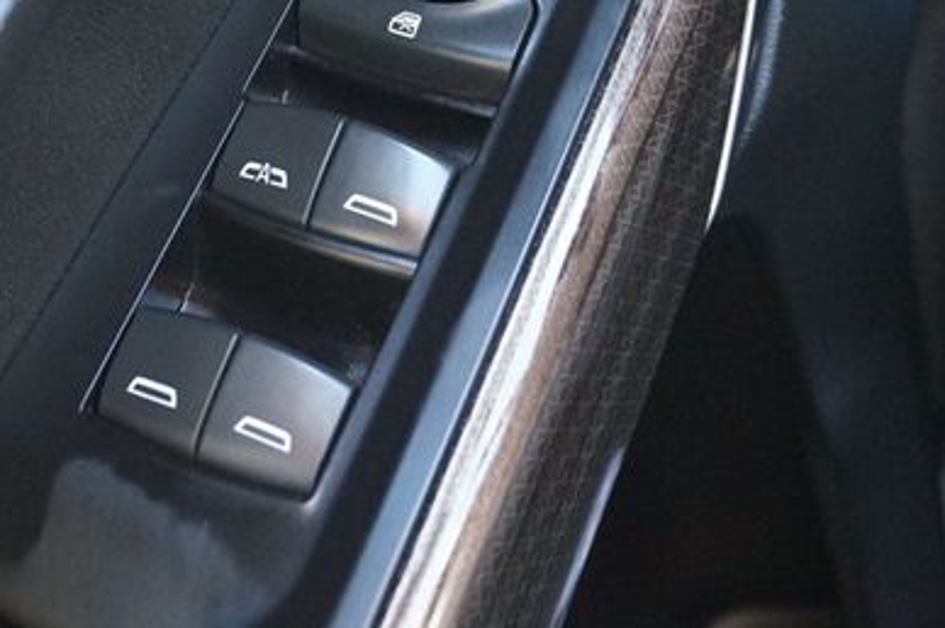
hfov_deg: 30.0
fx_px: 1753
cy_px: 119
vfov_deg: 20.1
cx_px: 324
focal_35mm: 67
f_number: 4.5
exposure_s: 1/60
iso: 3200
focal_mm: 27
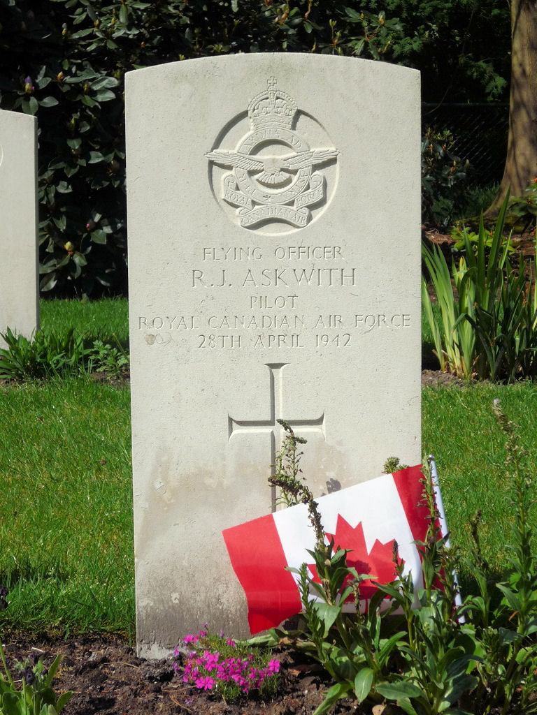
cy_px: 358
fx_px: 1675
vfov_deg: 24.1
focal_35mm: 81
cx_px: 268
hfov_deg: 18.2
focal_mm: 14.2
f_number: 5.6
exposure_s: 1/1000
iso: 100
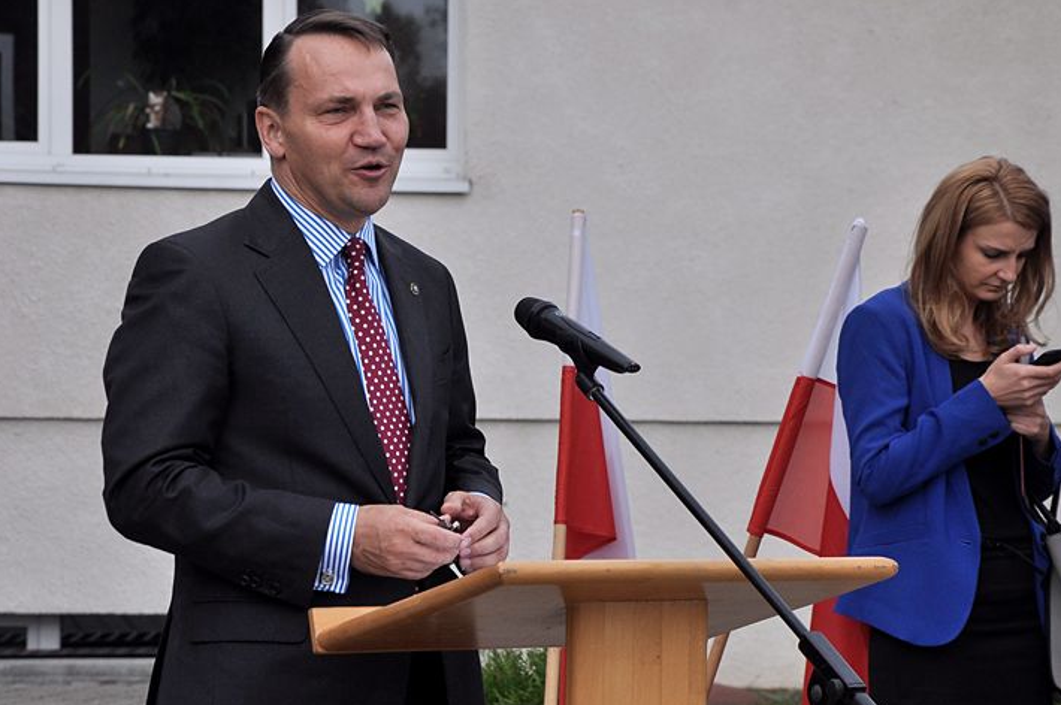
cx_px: 556
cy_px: 344
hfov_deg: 10.9
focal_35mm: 189
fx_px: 5553
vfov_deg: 7.3
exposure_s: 1/1000
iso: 500
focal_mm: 105
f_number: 8
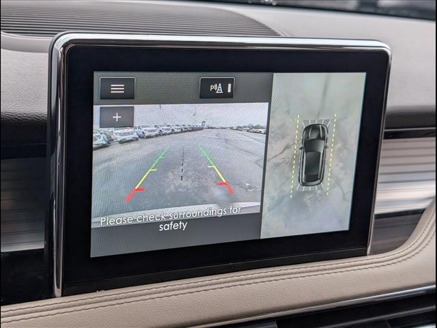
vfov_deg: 29.7
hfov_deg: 38.9
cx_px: 218
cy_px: 164
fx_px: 619
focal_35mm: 49
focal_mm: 6.9
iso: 274
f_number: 1.68
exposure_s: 1/1250
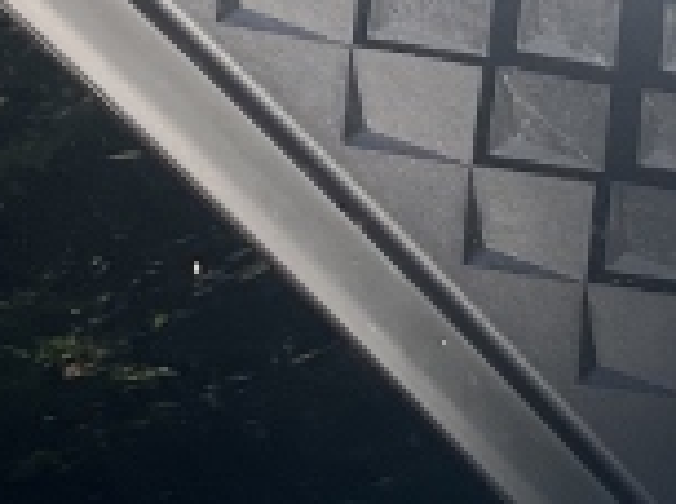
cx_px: 711
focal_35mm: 225
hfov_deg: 8.8
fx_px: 4384
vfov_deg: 6.6
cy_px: 183
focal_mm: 6
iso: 32
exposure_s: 1/320
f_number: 2
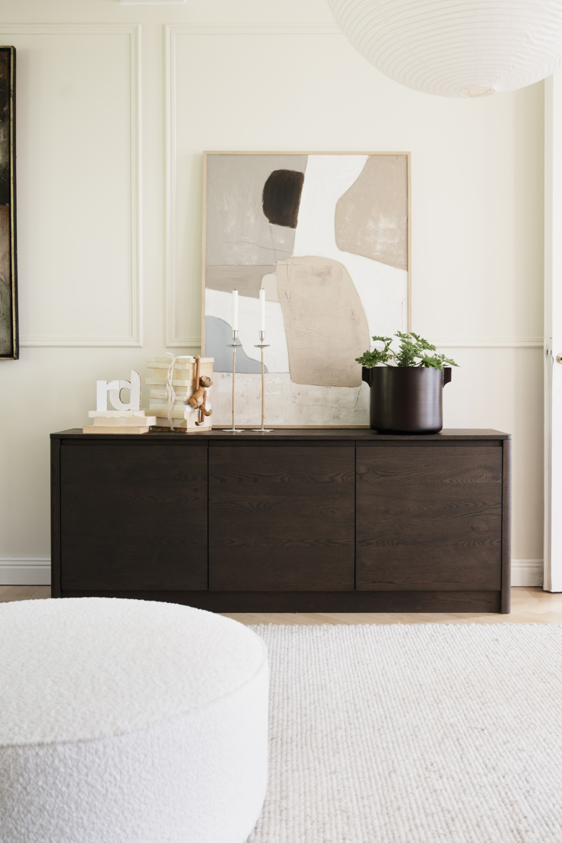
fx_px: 879
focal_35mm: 38
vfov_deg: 51.2
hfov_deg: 35.4
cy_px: 404
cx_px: 300
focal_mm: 34.5
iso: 250
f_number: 4
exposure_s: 1/40
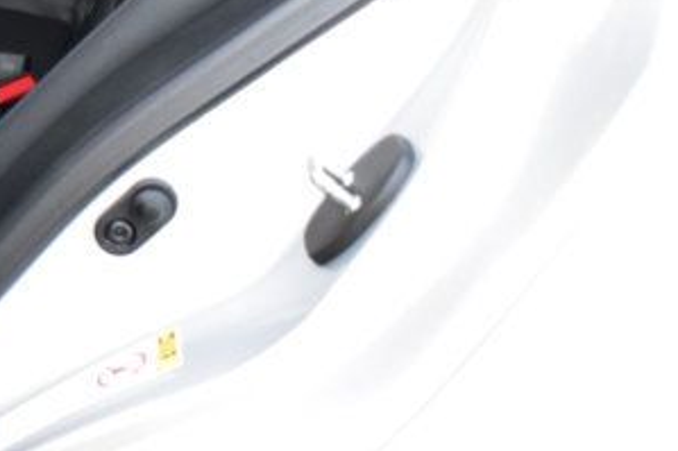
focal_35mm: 113
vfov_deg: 12.0
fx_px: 2127
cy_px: 32
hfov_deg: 15.9
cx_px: -460
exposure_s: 1/15
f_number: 5
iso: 1600
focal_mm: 22
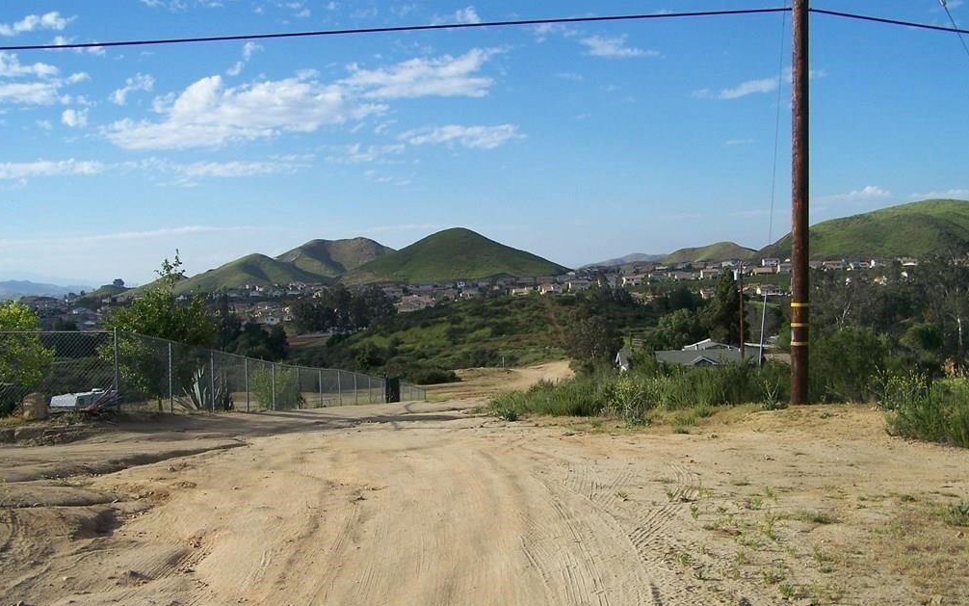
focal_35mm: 41
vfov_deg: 31.3
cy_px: 301
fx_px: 1083
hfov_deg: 48.2
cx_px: 483
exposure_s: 1/800
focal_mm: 6.3
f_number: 4
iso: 80
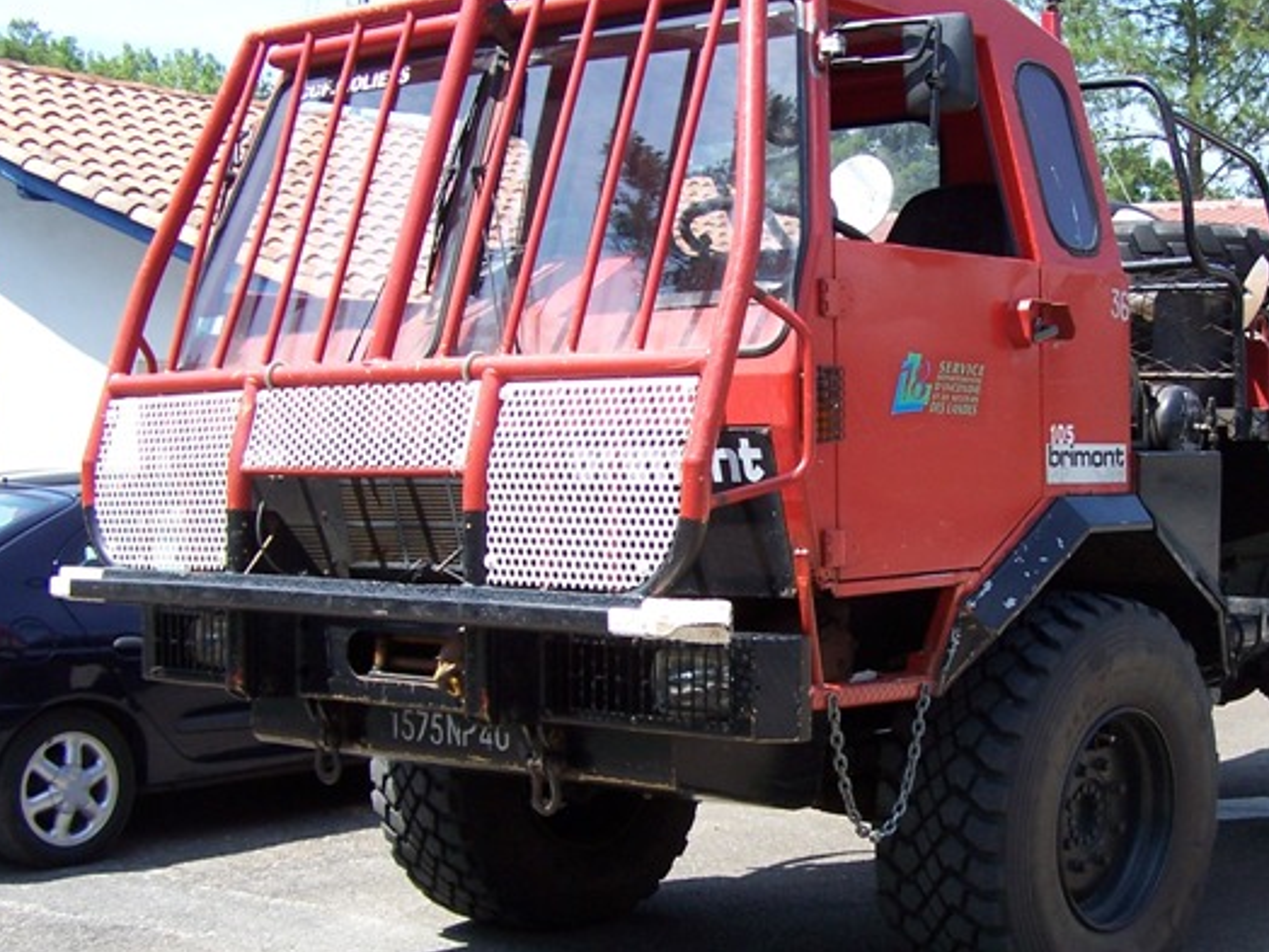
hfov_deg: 32.8
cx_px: 901
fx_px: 2126
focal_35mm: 58
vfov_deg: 25.2
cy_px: 518
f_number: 2.8
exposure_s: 1/500
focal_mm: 6.3
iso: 80
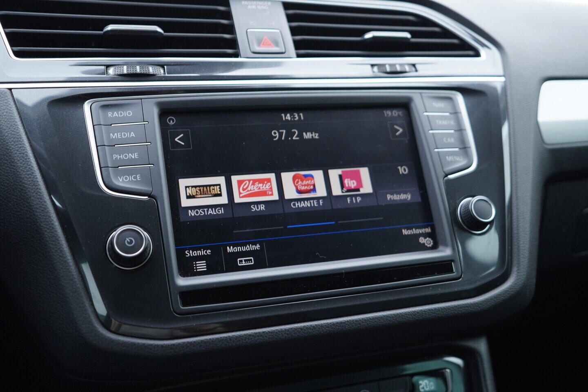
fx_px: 588
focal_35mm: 36
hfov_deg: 53.1
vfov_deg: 36.9
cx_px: 294
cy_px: 196
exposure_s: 1/40
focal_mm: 24
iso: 320
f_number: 2.8
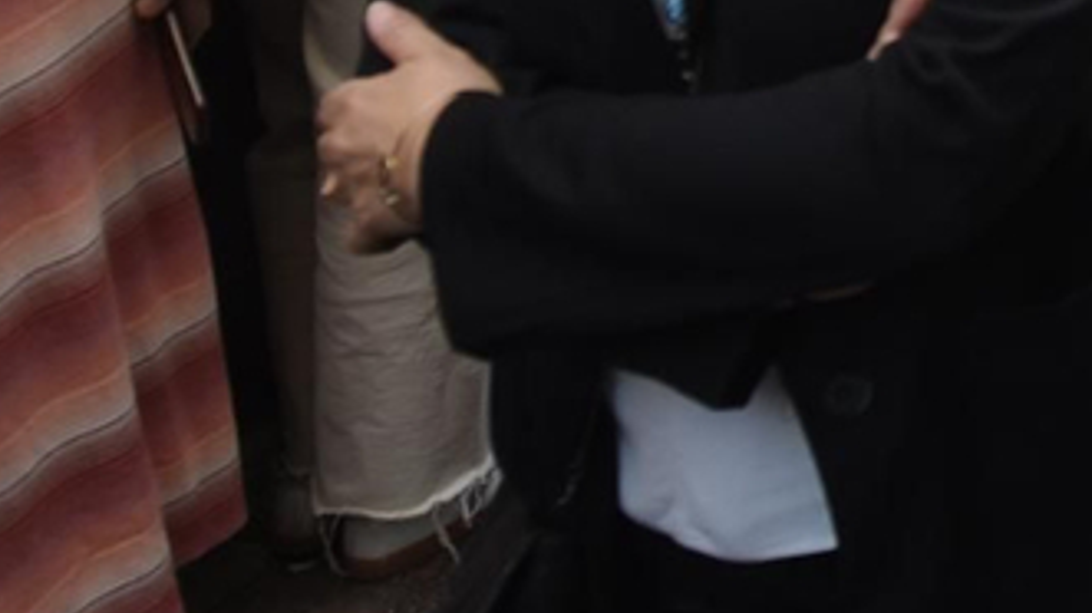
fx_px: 2055
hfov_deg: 21.6
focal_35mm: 71
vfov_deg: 13.7
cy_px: -712
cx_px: 1861
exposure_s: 1/160
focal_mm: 14
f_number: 4
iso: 360
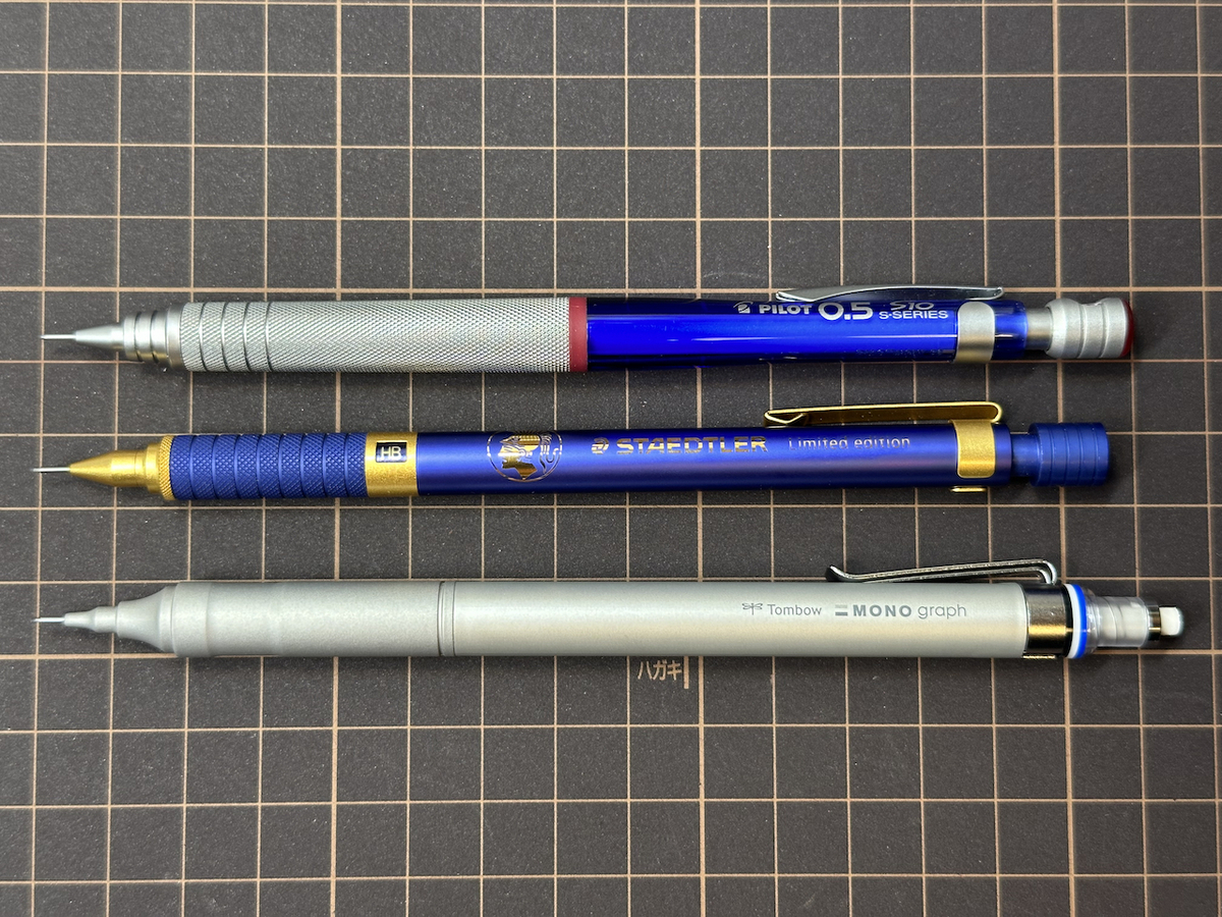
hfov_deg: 39.7
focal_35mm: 48
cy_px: 458
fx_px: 1694
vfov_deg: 30.3
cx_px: 611
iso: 80
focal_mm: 6.86
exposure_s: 1/60
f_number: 1.78
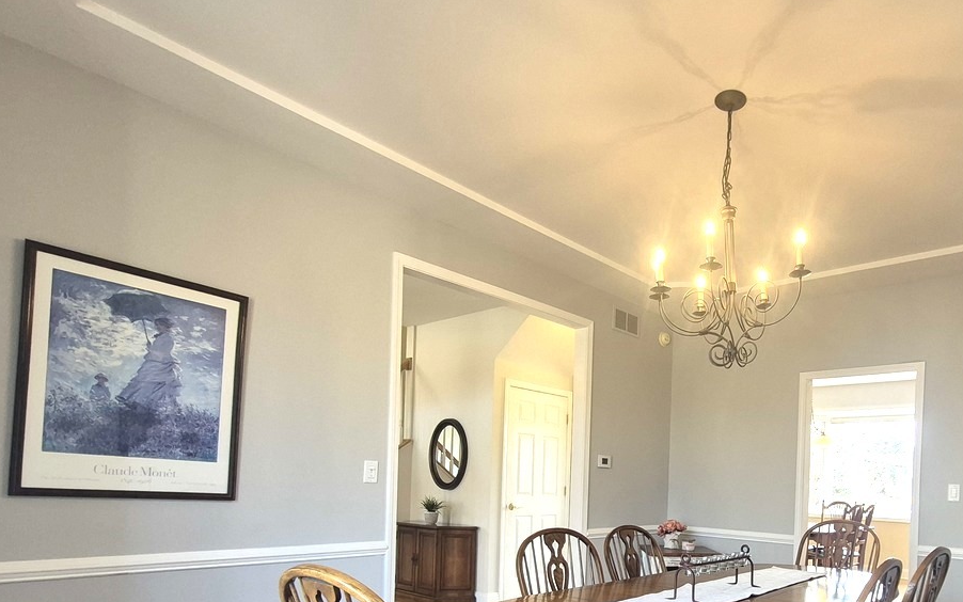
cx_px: 654
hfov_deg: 76.7
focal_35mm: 22
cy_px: 488
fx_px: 577
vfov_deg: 51.4
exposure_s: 1/60
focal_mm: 1.74
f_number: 2.2
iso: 125
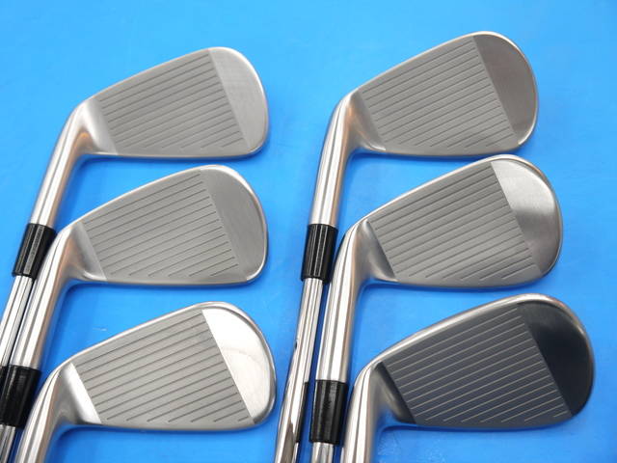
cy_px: 232
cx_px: 308
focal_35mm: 48
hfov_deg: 39.7
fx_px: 856
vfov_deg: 30.3
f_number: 4.5
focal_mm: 24
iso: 250
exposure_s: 1/60
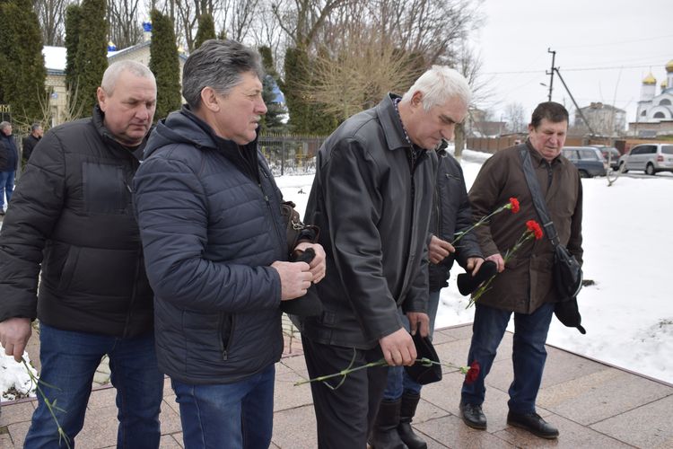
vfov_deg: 36.9
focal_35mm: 36
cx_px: 336
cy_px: 224
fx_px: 673
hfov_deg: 53.1
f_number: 7.1
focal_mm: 24
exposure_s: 1/200
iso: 100
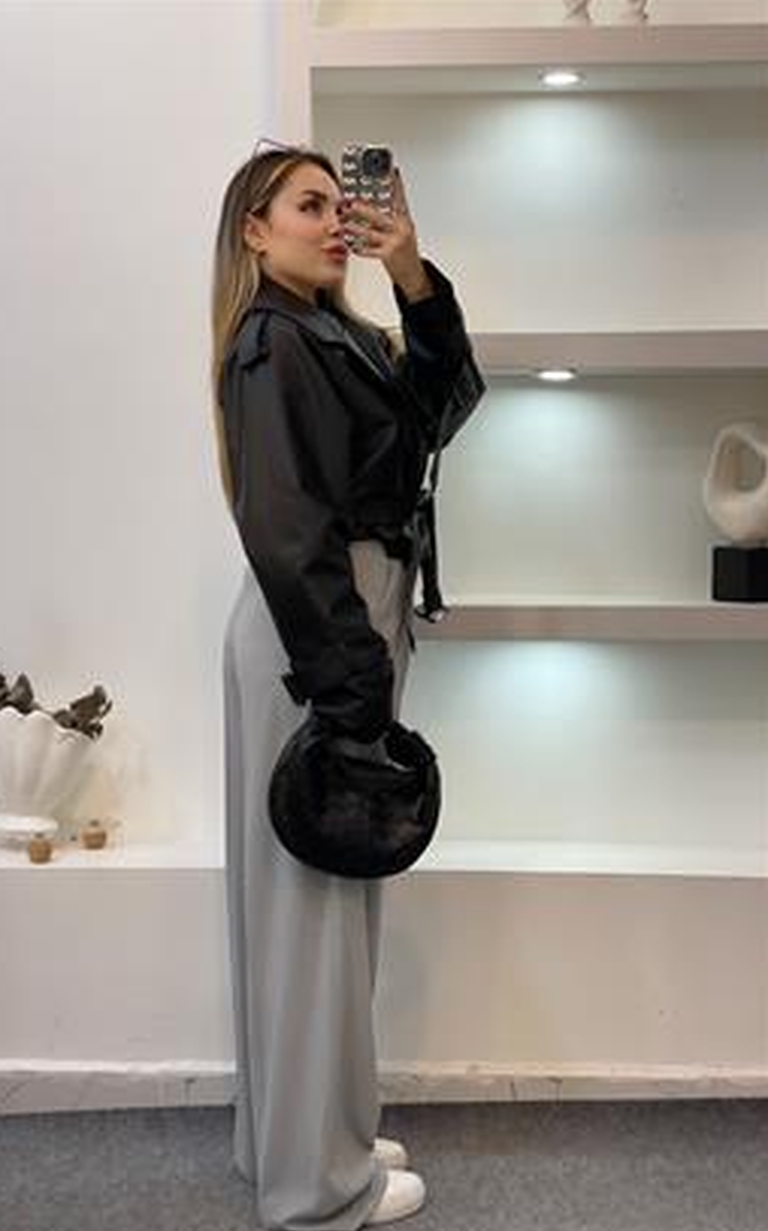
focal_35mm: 56
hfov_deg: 23.1
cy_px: 619
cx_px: 305
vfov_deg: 36.3
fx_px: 1877
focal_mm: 6
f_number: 2
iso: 80
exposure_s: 1/100
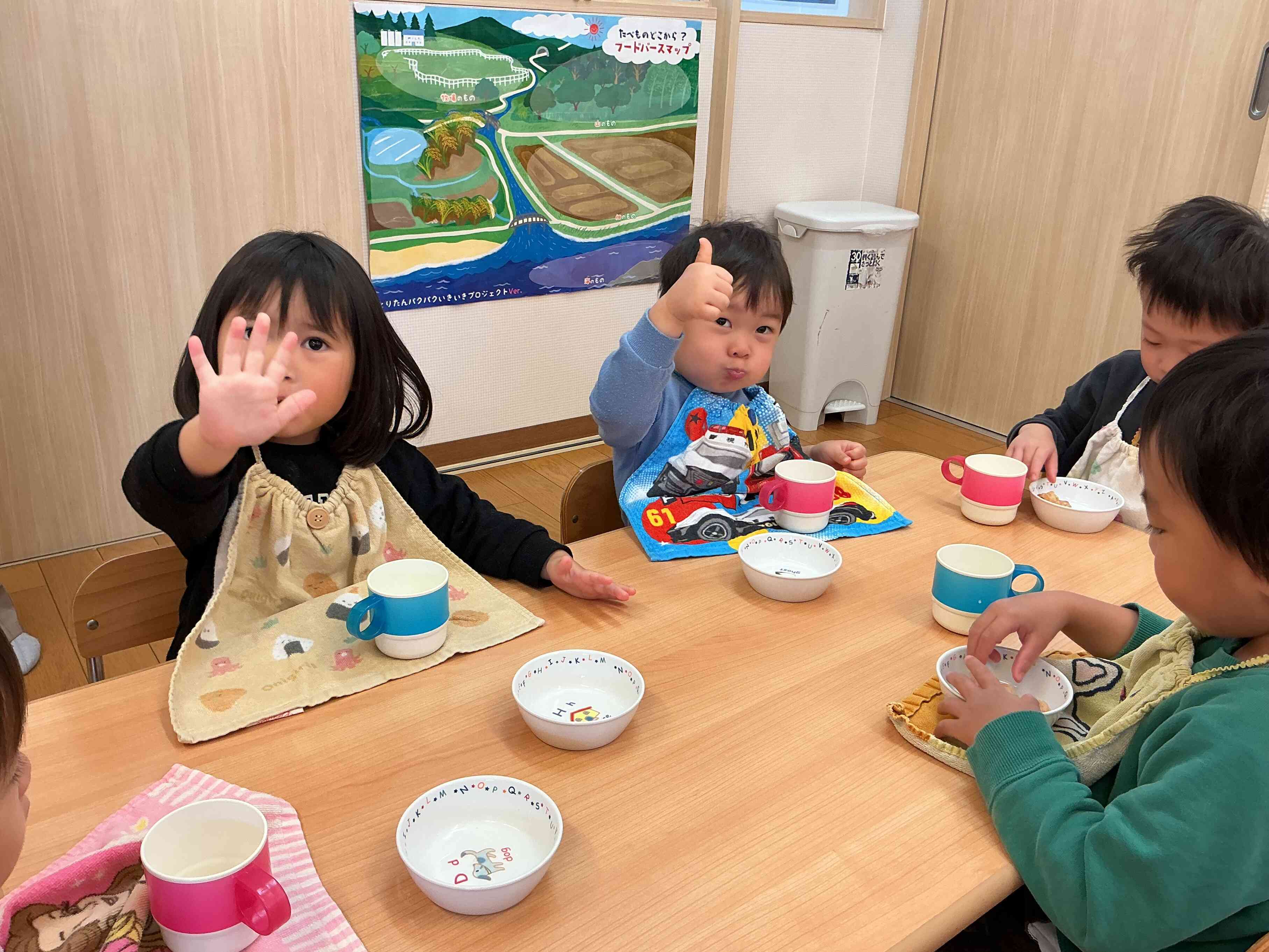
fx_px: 1063
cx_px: 634
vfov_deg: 48.2
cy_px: 476
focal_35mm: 29
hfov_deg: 61.7
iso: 50
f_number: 1.8
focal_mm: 3
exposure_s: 1/60
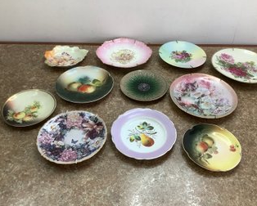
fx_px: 251
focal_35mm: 33
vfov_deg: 44.6
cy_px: 103
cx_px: 139
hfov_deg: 54.1
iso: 80
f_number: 2.4
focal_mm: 3.3
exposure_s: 1/120
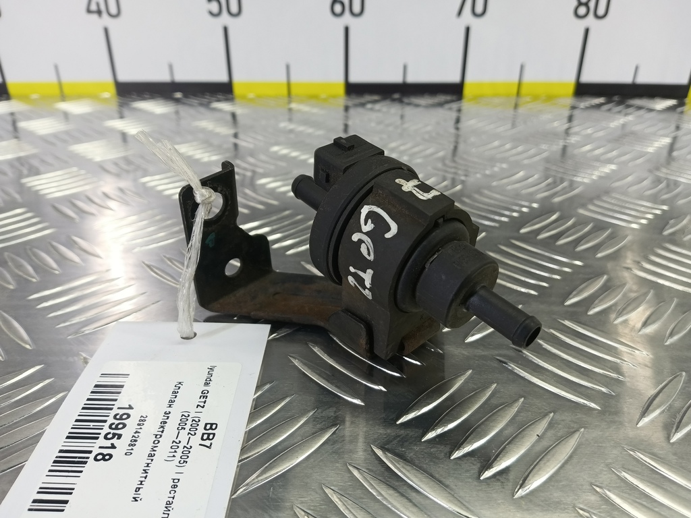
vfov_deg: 58.9
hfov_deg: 73.9
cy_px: 259
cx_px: 346
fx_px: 459
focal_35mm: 23
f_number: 1.6
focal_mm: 4.11
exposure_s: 1/50
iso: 125
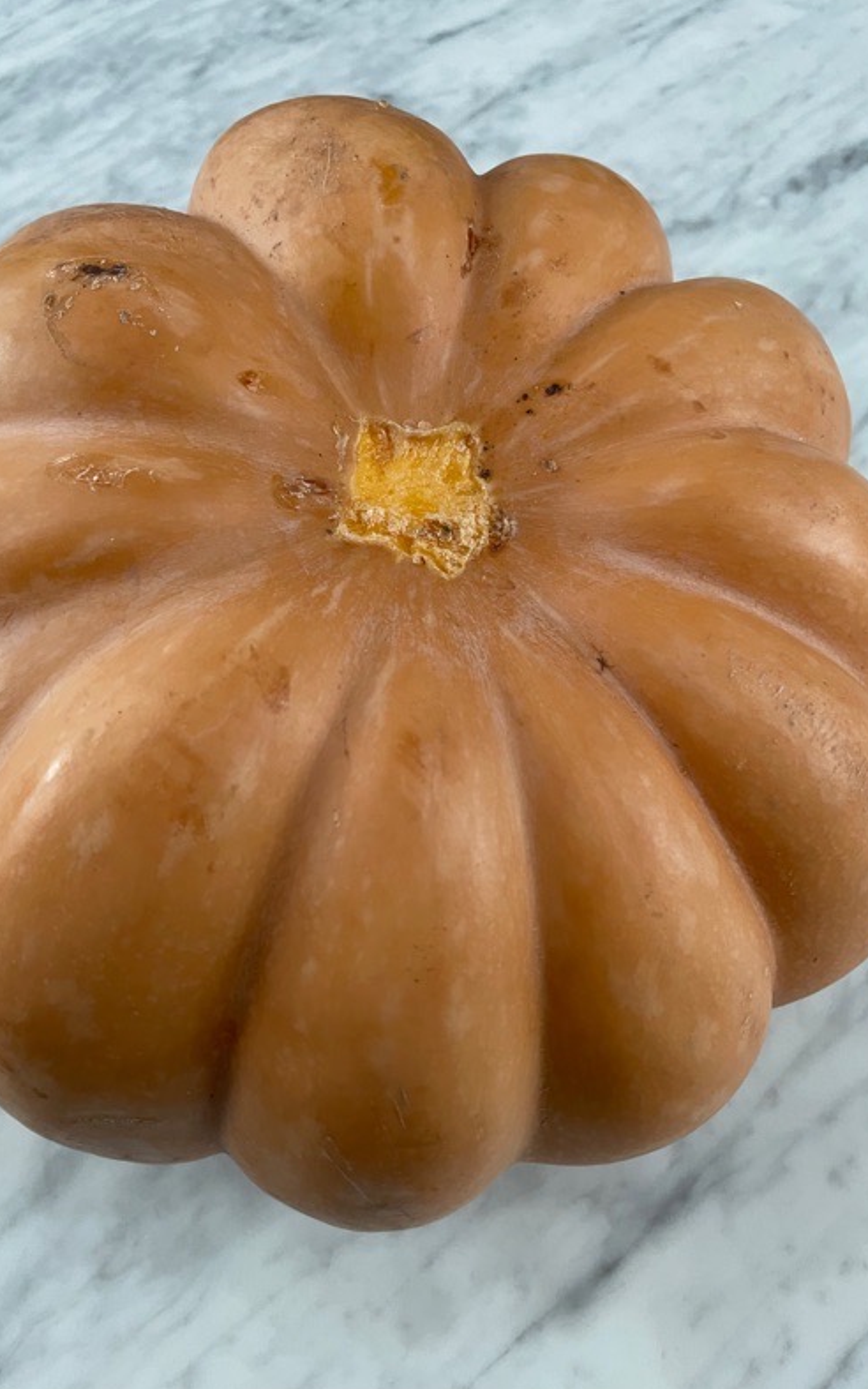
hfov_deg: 44.4
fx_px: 1060
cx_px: 378
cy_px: 692
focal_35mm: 28
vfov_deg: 66.5
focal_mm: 4.2
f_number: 1.6
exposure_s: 1/60
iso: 160
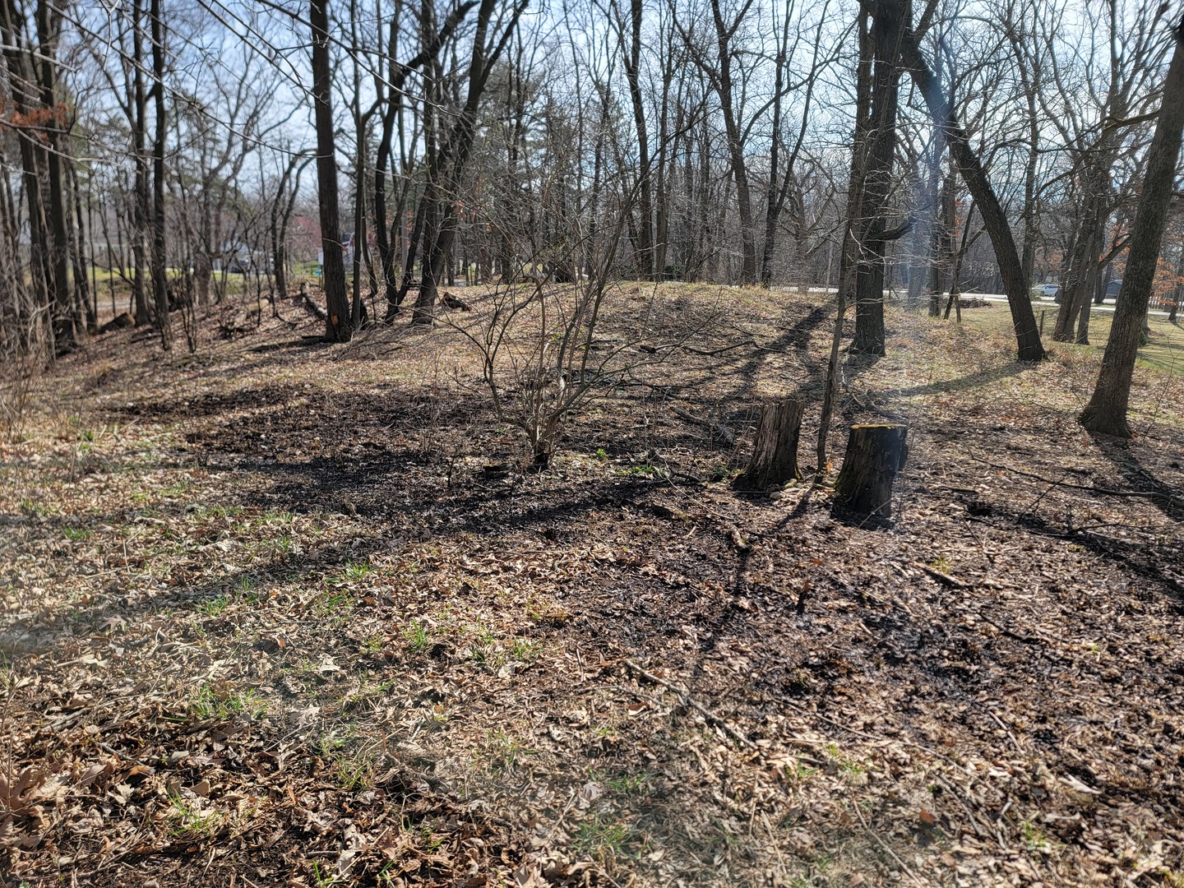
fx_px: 821
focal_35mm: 24
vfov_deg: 56.8
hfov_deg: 71.6
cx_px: 592
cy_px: 444
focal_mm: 6.7
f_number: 1.8
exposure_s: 1/470
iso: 16
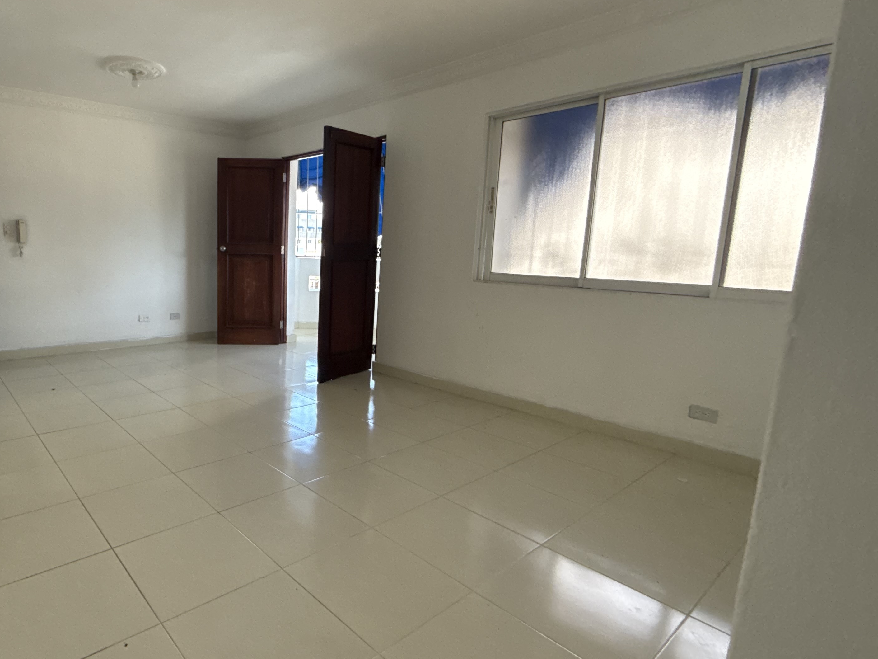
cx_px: 275
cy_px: 322
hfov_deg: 78.4
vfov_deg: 66.0
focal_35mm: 20
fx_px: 507
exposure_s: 1/120
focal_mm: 2.22
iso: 250
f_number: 2.2
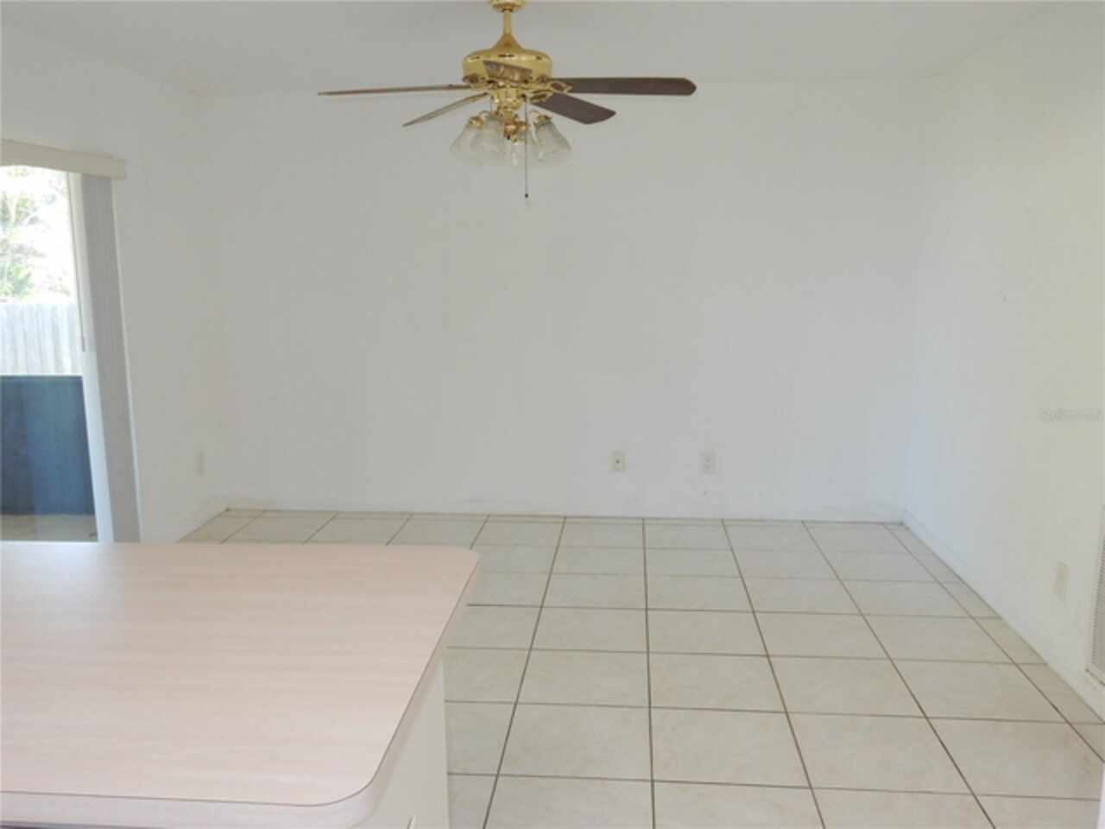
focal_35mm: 30
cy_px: 414
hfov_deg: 60.0
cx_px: 552
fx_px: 958
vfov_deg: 46.8
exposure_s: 1/30
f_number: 4
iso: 200
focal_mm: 5.4
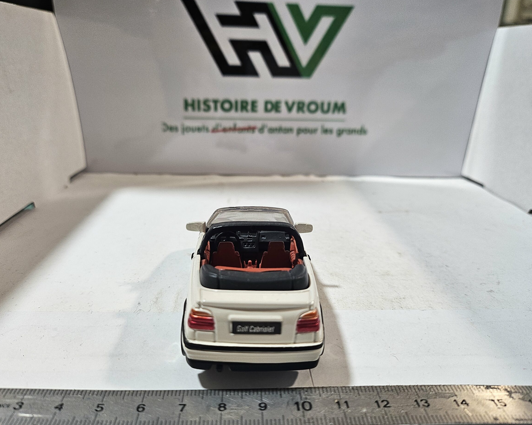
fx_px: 409
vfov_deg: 54.9
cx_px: 253
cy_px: 218
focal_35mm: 26
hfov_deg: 66.0
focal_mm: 5
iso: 100
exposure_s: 1/100
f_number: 1.8
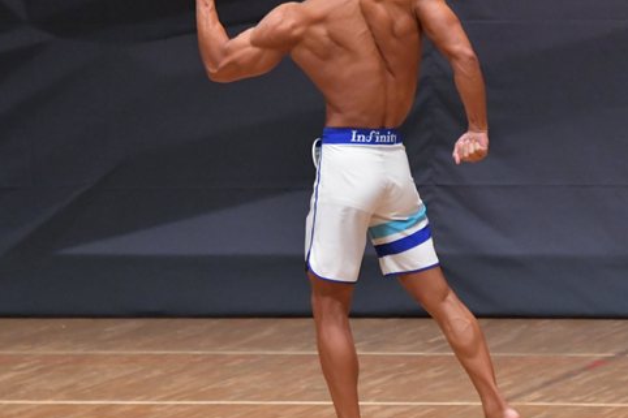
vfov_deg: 3.0
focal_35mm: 458
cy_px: 168
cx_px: 369
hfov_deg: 4.5
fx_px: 7986
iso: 6400
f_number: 5.6
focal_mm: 190
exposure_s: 1/400
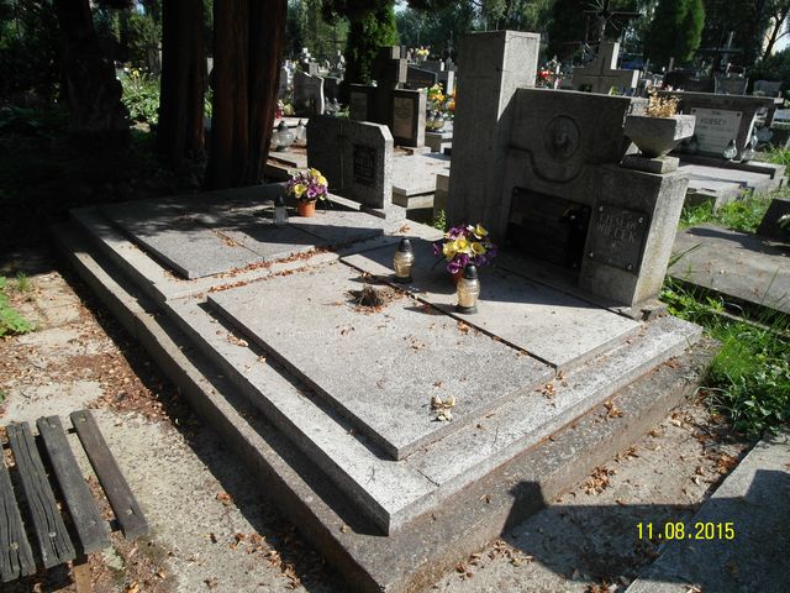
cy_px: 296
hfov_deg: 71.6
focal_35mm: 24
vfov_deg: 56.8
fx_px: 548
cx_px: 395
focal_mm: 5.2
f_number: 3.9
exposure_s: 1/350
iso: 80
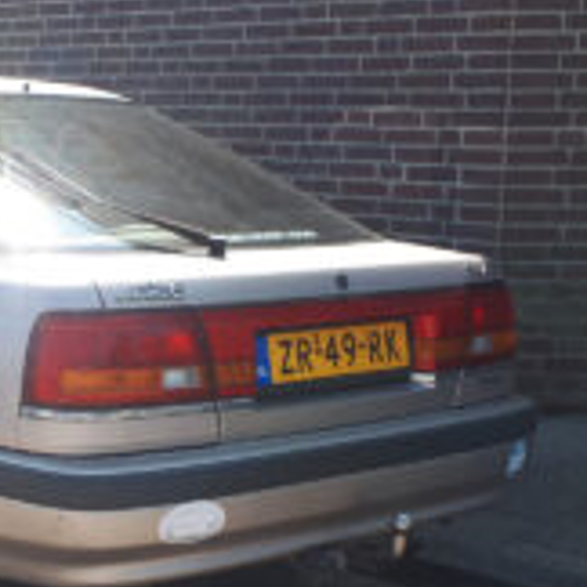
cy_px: 391
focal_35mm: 53
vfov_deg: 31.9
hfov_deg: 29.4
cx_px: -43
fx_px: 1017
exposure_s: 1/598
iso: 40
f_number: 1.9
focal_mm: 3.6
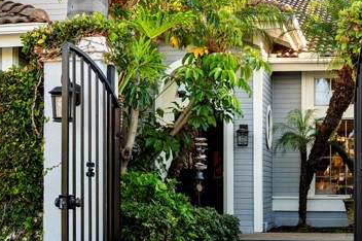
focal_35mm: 71
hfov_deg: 28.3
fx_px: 713
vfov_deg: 19.1
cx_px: 232
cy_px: 173
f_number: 9
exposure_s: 1/6
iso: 125
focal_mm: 39
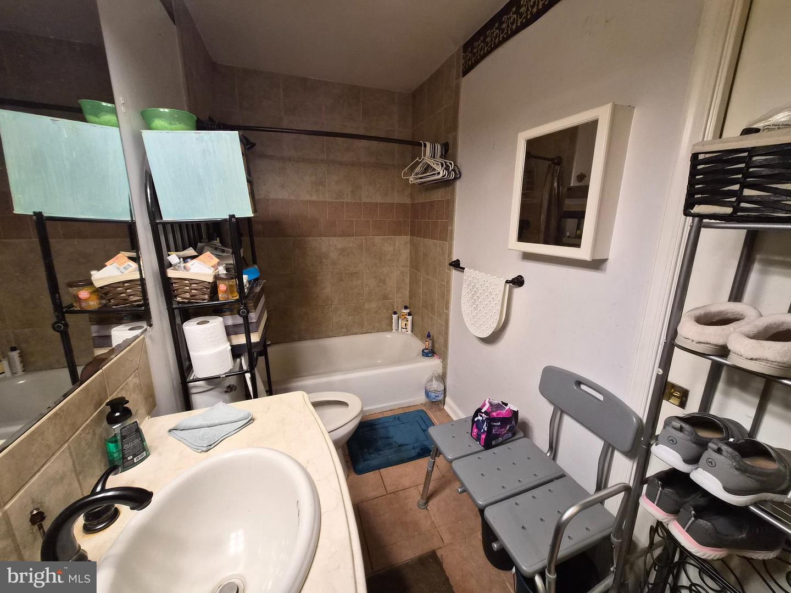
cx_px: 396
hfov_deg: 106.2
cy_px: 296
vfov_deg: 89.9
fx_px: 297
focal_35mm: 13
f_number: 2.2
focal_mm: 1.7
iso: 320
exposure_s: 1/60
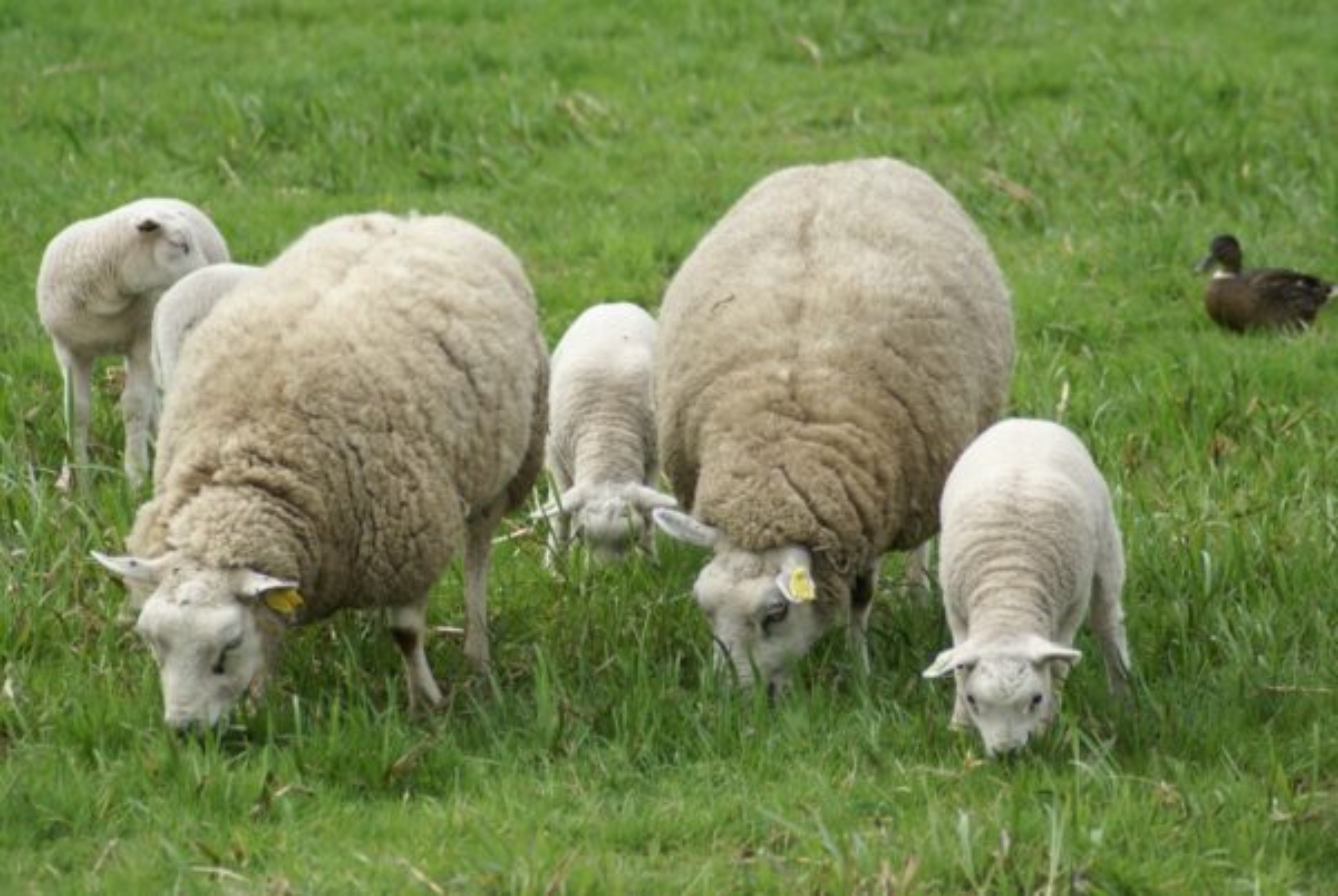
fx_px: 8375
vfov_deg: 6.1
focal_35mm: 225
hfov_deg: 9.1
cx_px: 669
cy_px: 448
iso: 100
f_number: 5
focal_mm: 150
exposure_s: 1/400
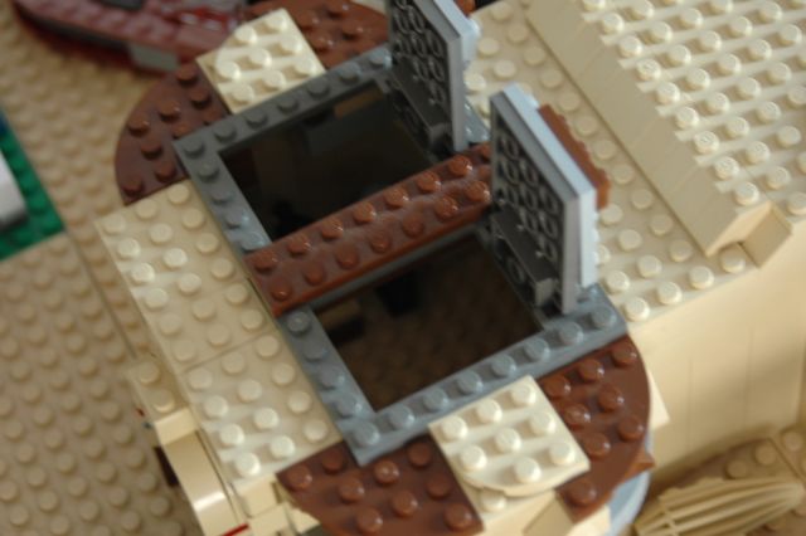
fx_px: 2081
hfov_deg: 21.9
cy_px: 268
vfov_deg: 14.7
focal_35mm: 93
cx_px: 403
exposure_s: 1/30
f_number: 5
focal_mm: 62
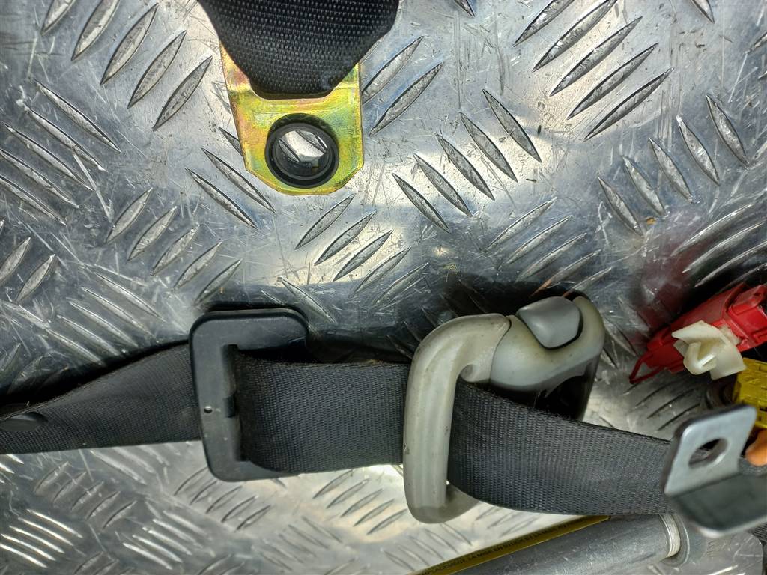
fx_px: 554
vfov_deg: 54.9
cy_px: 288
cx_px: 384
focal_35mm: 25
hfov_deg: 69.4
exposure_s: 1/100
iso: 40
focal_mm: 4.6
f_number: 1.8
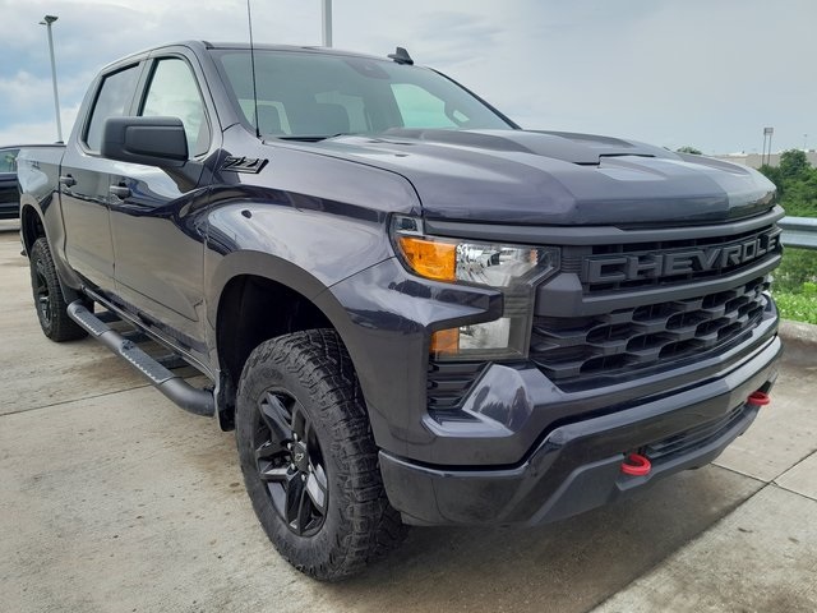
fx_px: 637
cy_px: 306
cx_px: 408
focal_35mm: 27
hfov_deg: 65.3
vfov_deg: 51.4
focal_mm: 4
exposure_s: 1/142
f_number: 1.8
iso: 40
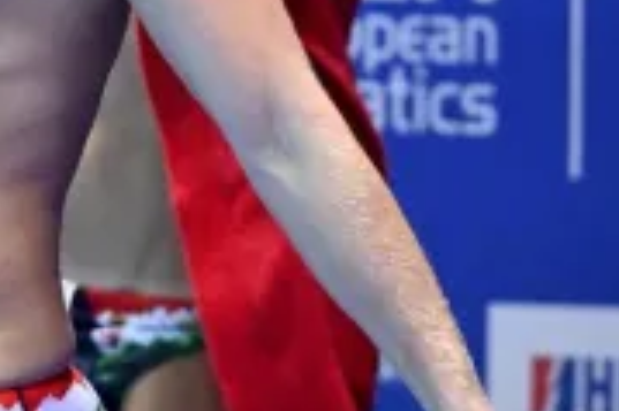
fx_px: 29100
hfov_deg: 1.2
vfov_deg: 0.8
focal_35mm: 1694
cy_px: -256
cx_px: 204
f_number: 4
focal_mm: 400
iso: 4000
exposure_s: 1/800
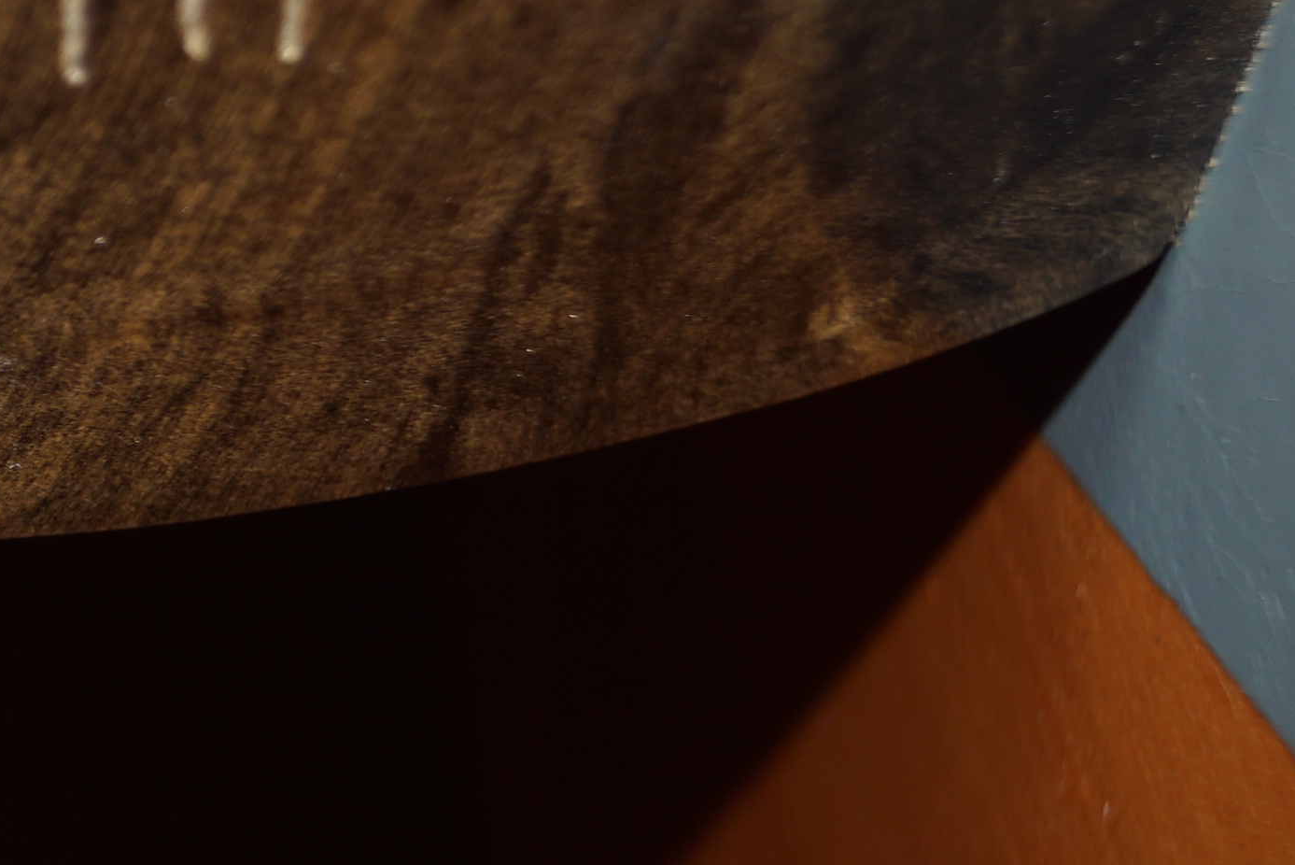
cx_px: -674
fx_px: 5777
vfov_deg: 8.6
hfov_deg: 12.2
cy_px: 320
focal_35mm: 161
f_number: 6.3
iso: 100
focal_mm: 35
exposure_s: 1/100
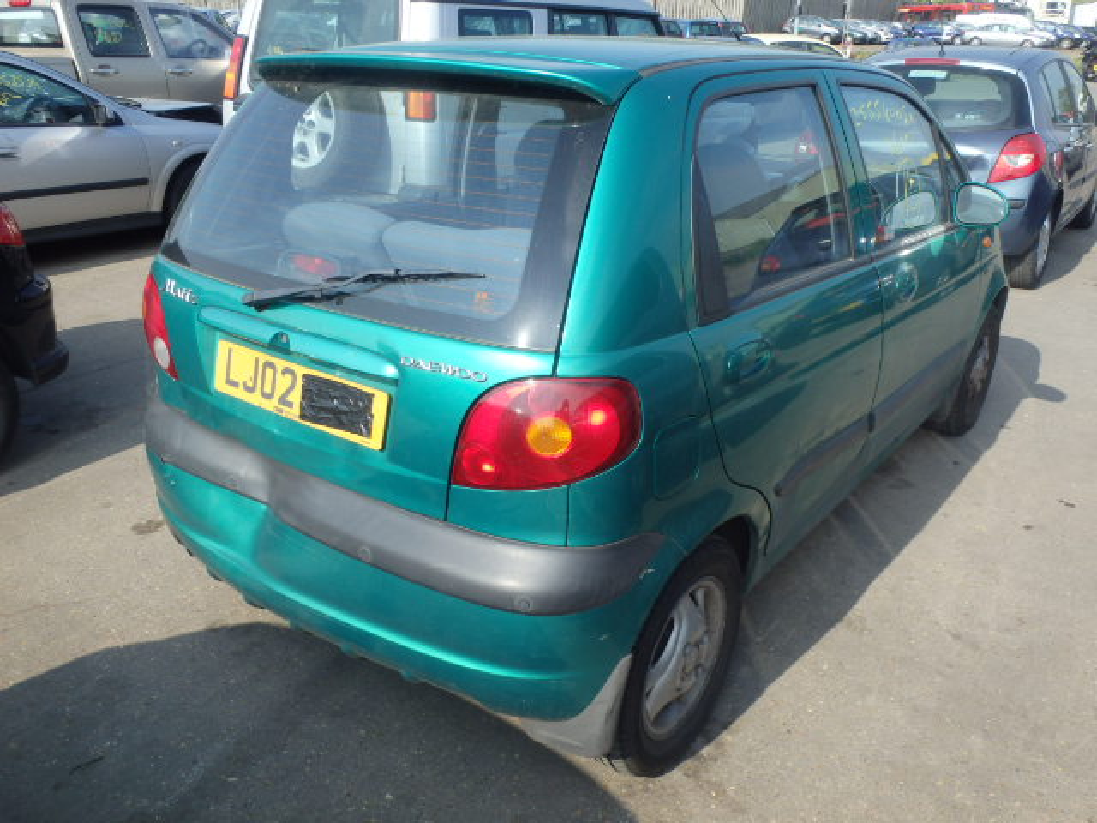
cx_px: 548
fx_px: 951
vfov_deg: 46.8
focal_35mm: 30
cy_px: 412
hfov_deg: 60.0
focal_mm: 5.4
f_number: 4.1
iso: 125
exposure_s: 1/500
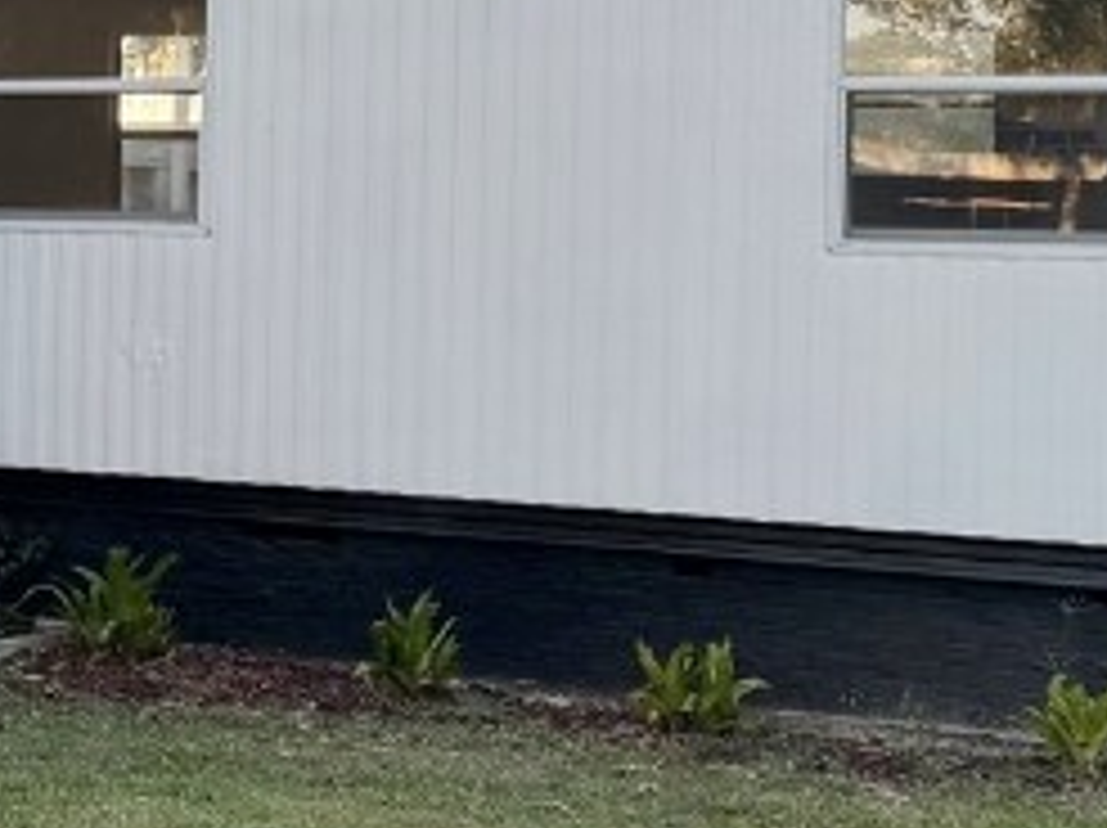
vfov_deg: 14.7
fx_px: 3195
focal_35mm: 100
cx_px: -320
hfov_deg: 18.4
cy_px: 176
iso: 100
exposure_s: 1/612
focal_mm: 6.76
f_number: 1.78
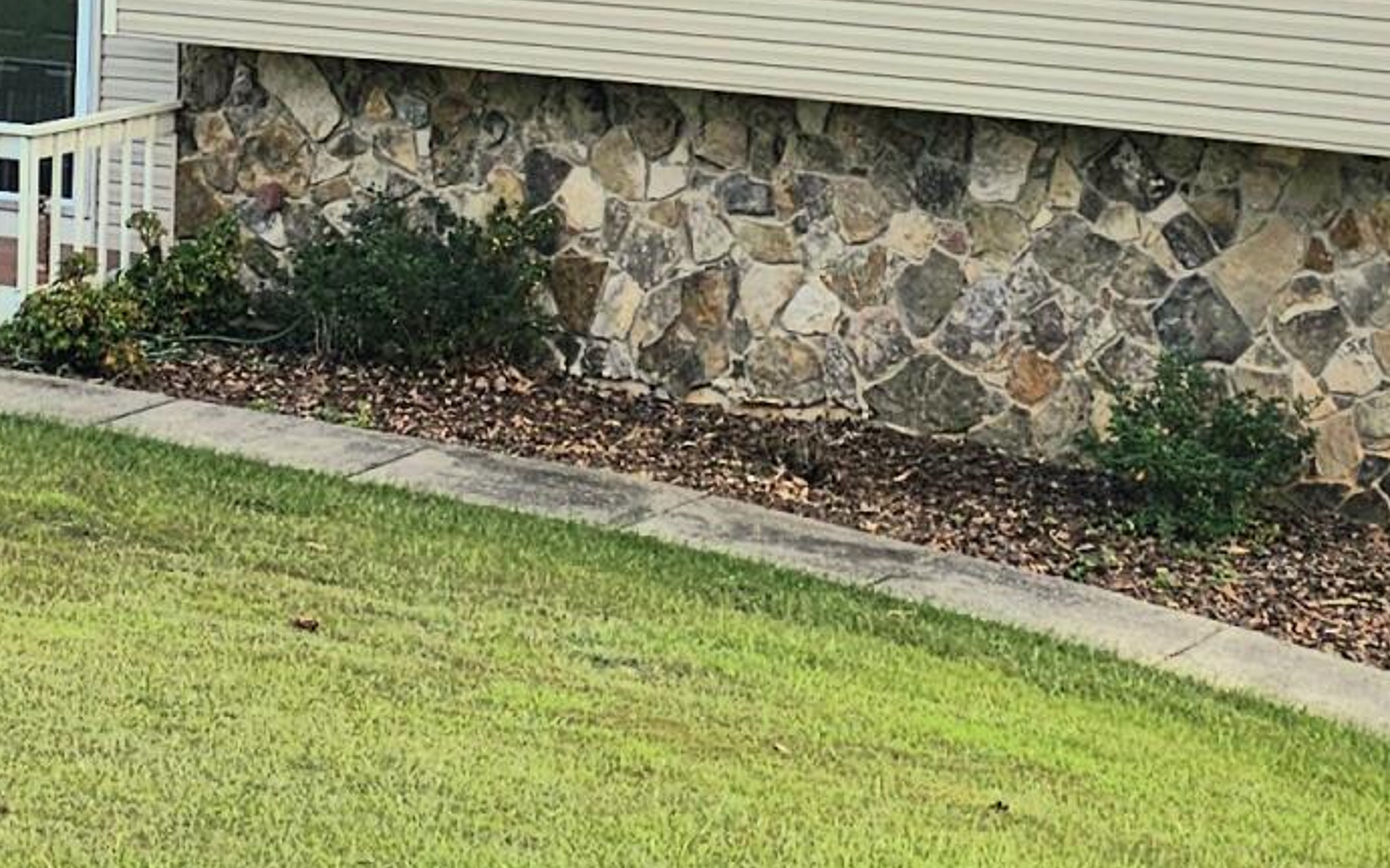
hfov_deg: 19.6
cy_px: -111
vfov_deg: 12.1
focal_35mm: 106
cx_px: 560
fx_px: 4015
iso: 10
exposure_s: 1/588
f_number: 1.7
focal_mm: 6.3
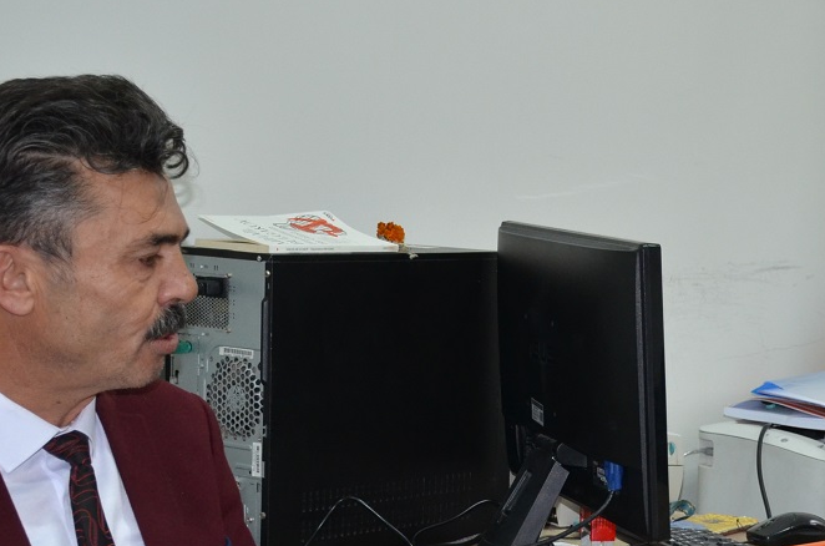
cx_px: 695
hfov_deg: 19.8
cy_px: 413
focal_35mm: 102
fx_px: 2332
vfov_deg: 13.3
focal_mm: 30
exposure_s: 1/60
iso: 800
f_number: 4
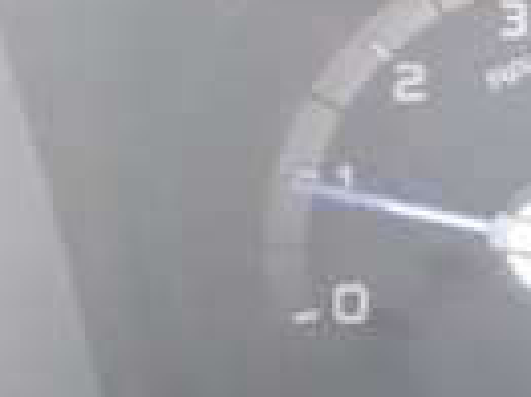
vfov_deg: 10.4
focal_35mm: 142
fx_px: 2176
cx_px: 1220
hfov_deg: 11.7
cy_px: 81
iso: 25
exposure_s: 1/30
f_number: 2.2
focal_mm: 4.15
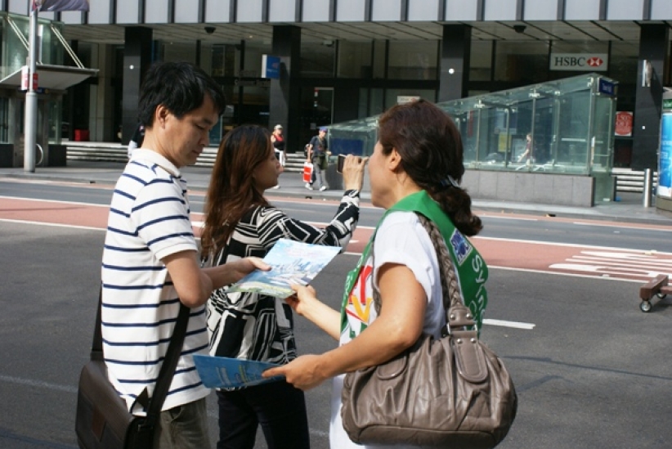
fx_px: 980
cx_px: 336
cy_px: 224
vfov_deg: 25.8
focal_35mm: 52
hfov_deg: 37.8
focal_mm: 35
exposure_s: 1/320
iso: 200
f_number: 9
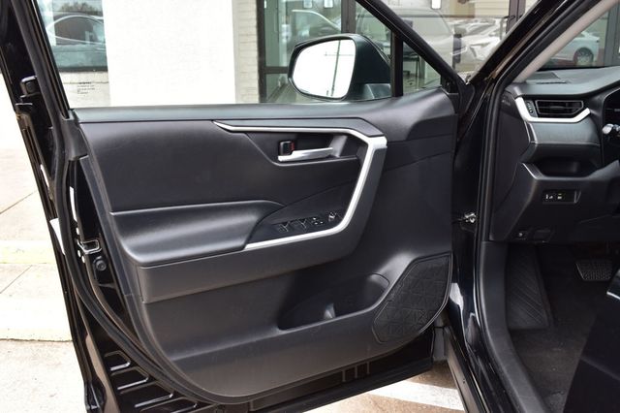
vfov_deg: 39.9
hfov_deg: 57.2
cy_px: 206
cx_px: 310
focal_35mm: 33
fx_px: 568
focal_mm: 22
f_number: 8
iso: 400
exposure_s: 1/80
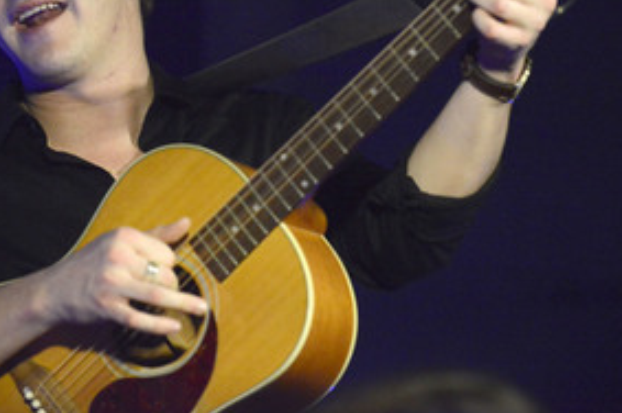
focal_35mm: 239
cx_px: 238
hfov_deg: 8.6
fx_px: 4125
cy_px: 99
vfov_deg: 5.7
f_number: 2.8
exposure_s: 1/250
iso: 8063
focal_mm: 150
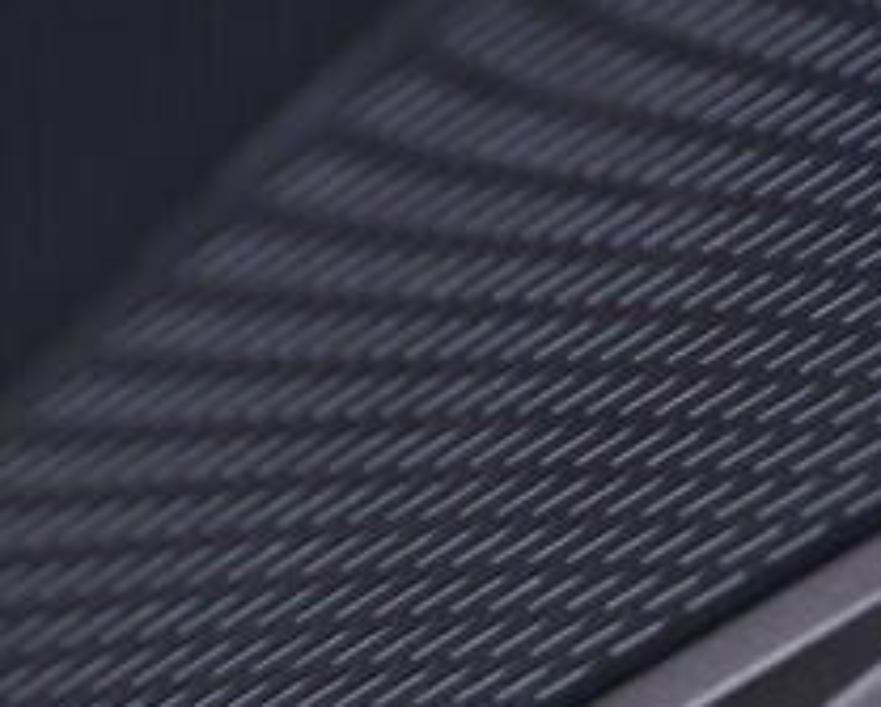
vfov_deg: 8.9
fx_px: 4334
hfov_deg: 11.6
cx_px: 466
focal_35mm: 166
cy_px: 1264
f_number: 2.8
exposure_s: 1/40
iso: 250
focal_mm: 24
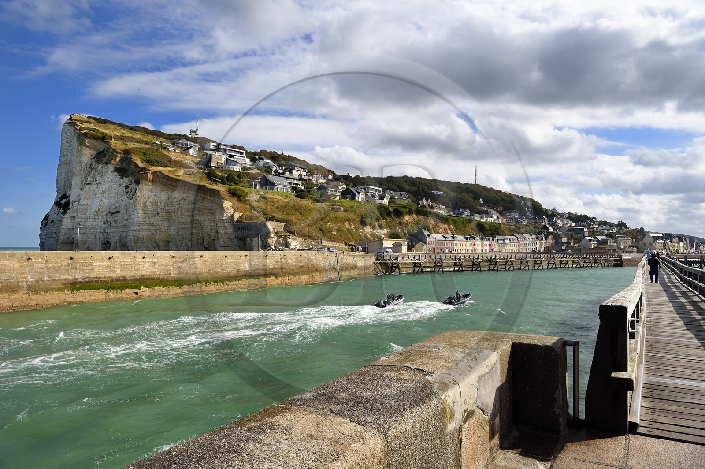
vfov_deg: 53.1
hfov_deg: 73.8
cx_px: 352
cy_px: 234
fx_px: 470
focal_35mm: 24
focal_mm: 24
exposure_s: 1/500
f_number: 10
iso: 200
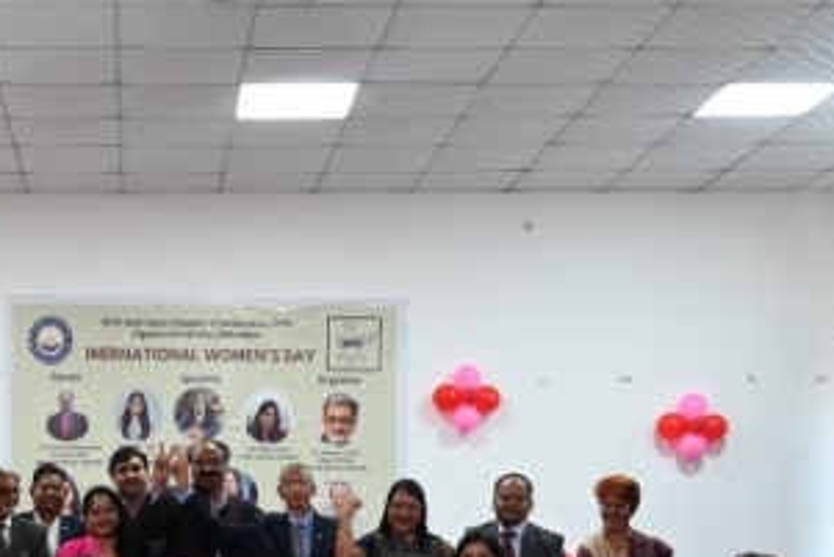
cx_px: 121
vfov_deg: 17.6
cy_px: 593
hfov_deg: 26.2
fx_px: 1743
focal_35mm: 75
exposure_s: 1/125
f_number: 4
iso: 2000
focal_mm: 31.5
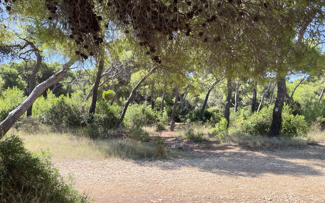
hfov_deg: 66.5
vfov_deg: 44.3
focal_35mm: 28
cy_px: 123
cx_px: 164
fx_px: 248
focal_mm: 4.2
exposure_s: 1/882
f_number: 1.6
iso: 32
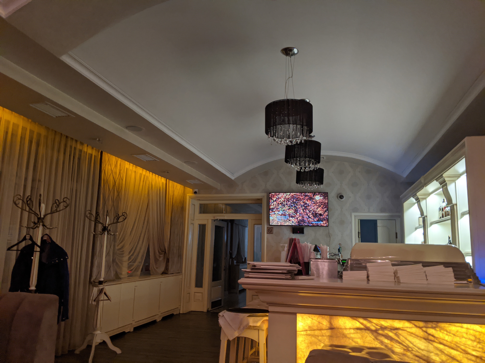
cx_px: 242
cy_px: 182
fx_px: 378
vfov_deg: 51.4
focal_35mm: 27
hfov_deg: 65.3
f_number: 1.8
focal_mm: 4.44
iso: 331
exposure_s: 1/49.9
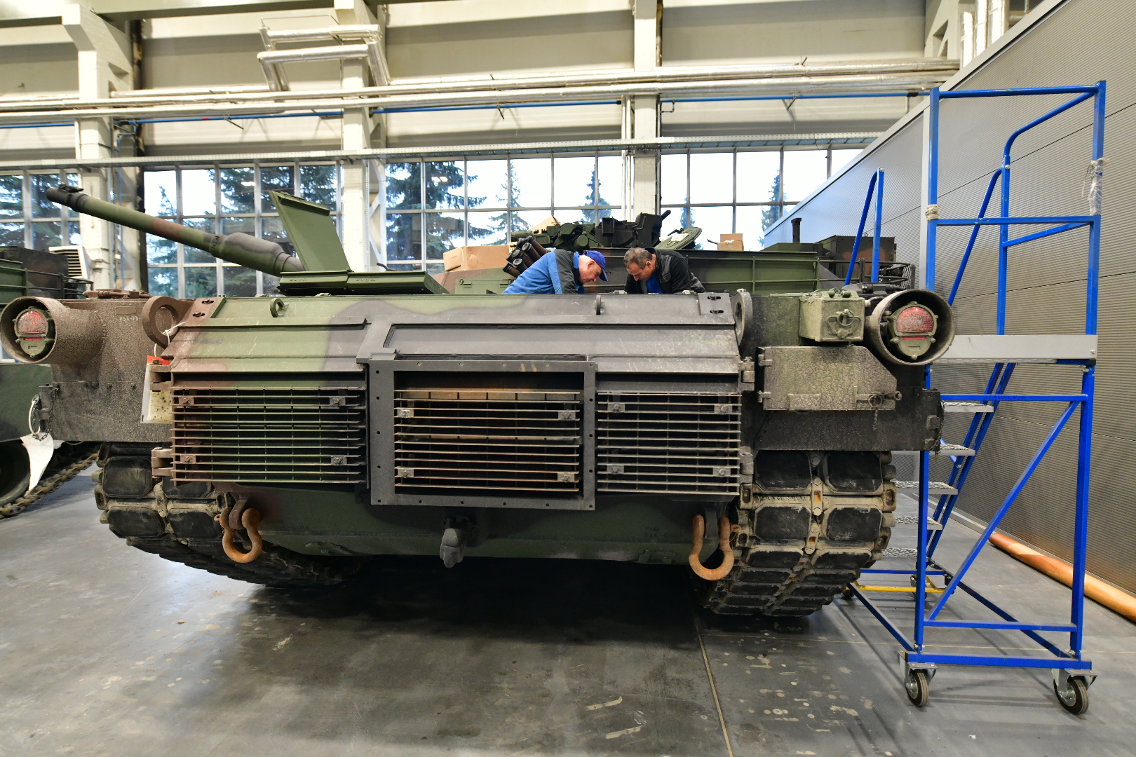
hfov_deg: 90.0
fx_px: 568
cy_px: 378
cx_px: 568
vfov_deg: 67.4
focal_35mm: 18
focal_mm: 18
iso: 1600
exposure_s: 1/125
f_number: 2.8
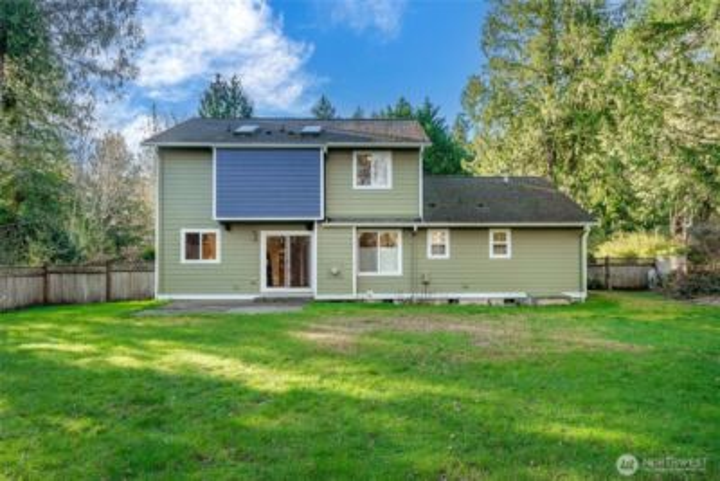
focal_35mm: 22
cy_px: 240
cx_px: 360
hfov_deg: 78.6
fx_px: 440
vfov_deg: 57.3
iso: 100
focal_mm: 22
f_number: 7.1
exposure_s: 1/30
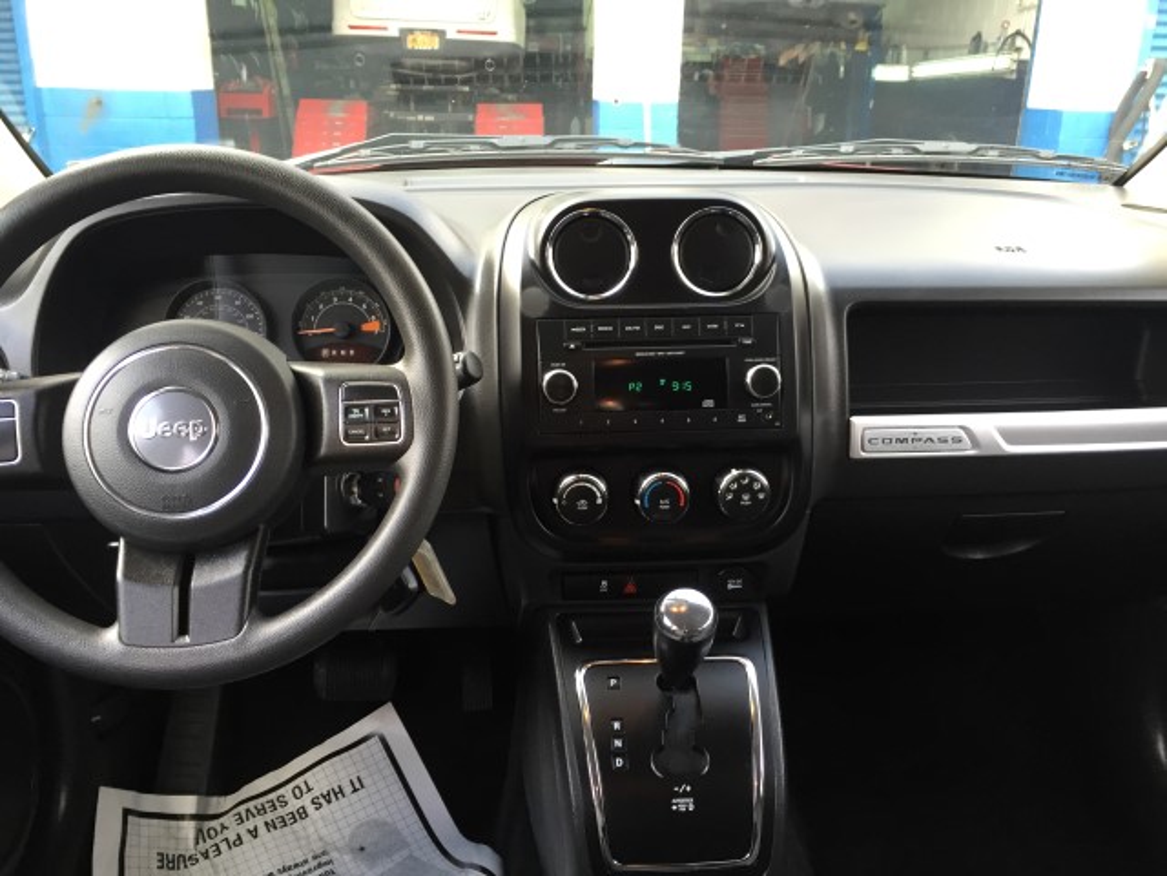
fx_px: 978
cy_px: 438
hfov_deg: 61.7
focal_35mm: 29
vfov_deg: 48.2
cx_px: 584
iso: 32
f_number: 2.2
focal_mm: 4.15
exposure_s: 1/30
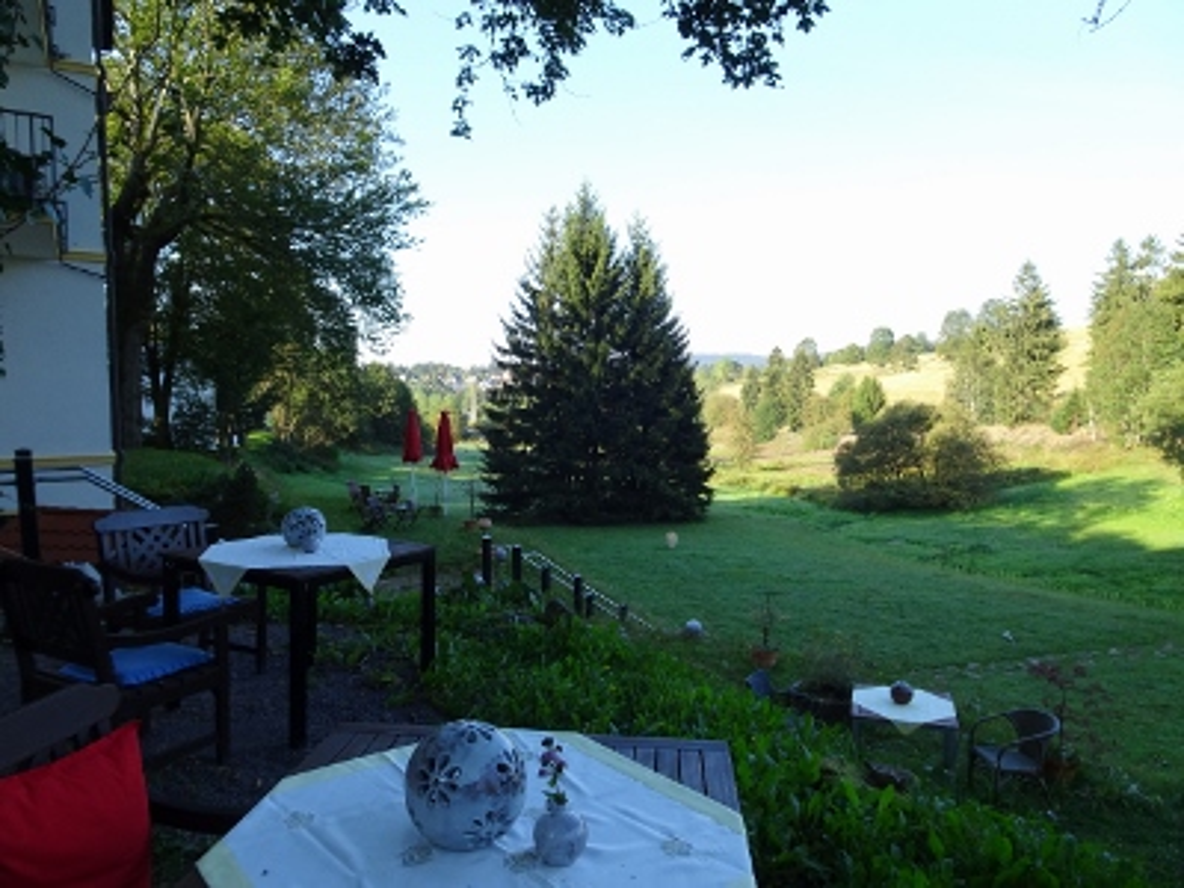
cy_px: 444
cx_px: 592
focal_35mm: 24
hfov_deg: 71.6
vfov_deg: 56.8
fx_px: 821
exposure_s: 1/160
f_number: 3.5
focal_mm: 4.1
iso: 80
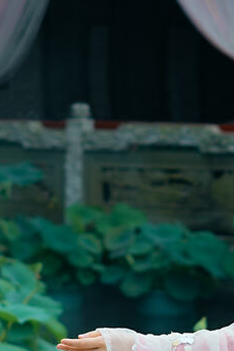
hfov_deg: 5.2
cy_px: 29
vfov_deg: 7.9
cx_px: 314
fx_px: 2545
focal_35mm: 261
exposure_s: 1/250
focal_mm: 50
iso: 100
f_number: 2.8
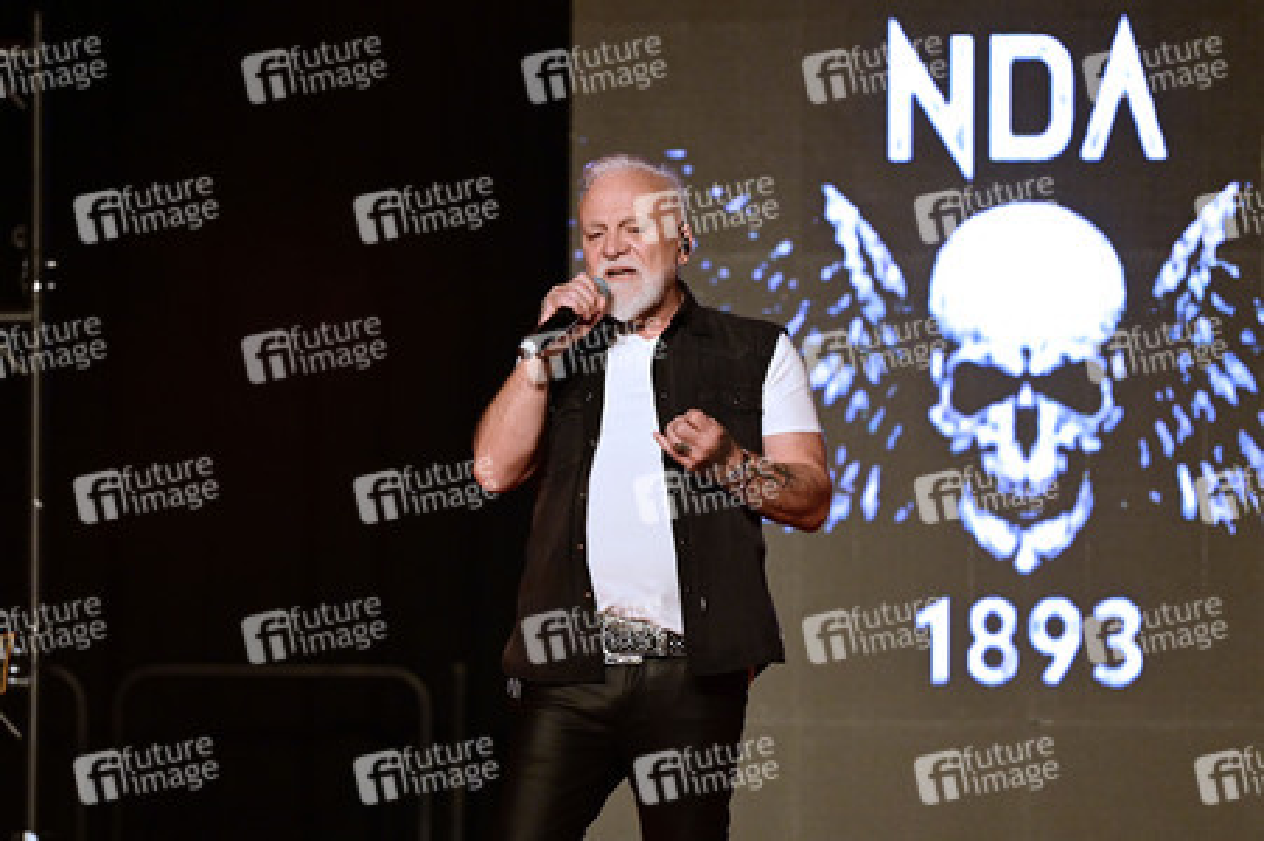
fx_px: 7017
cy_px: 420
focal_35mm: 200
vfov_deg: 6.9
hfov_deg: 10.3
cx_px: 632
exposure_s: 1/400
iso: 6400
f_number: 2.8
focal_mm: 200
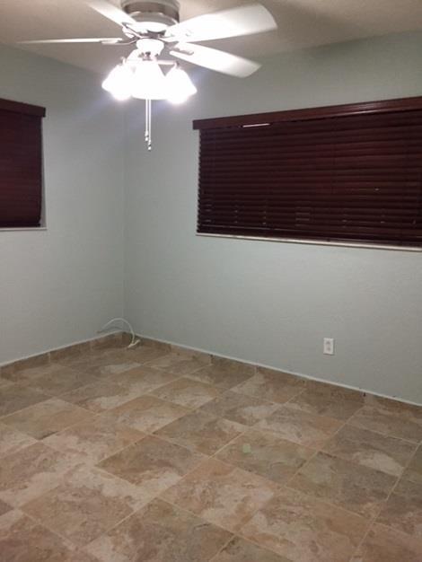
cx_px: 211
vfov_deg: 61.6
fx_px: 471
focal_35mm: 29
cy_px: 281
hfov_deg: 48.3
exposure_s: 1/15
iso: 250
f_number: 2.2
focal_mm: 4.15
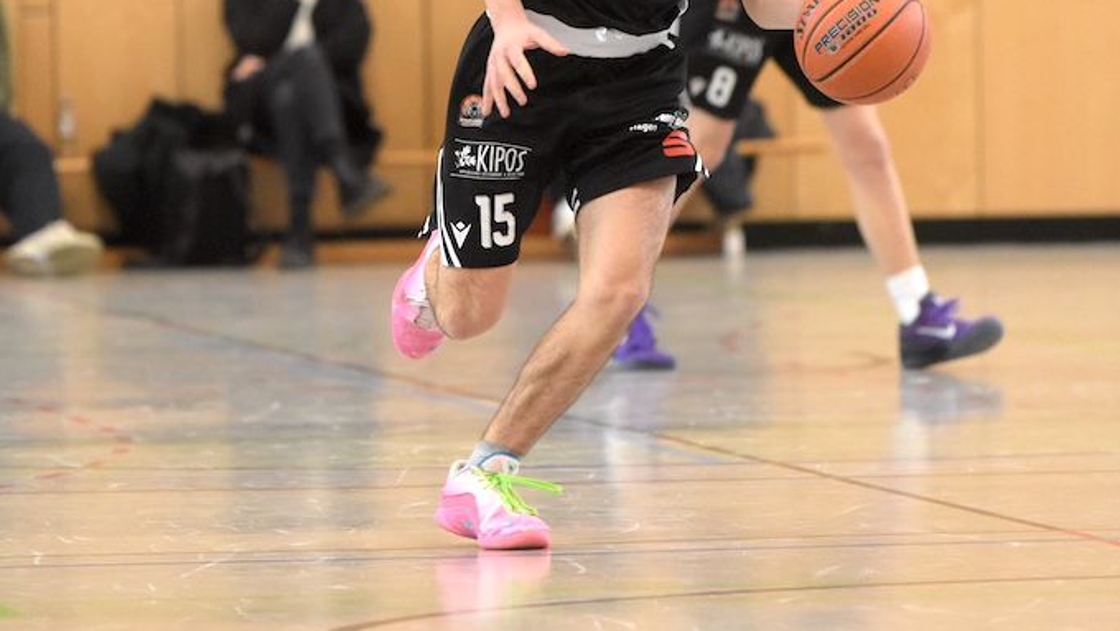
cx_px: 561
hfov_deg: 4.6
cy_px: 56
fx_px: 14052
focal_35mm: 473
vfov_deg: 2.6
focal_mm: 200
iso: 3200
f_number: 3.2
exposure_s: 1/1000
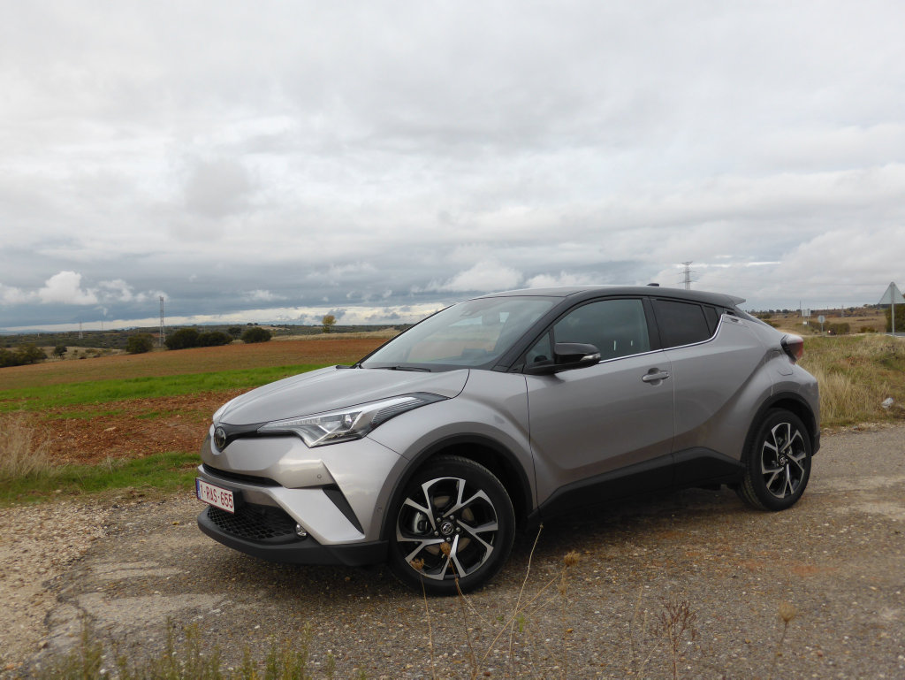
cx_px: 452
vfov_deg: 41.8
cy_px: 340
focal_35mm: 34
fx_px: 889
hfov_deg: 53.9
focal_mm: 6.1
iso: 100
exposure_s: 1/400
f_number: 3.7
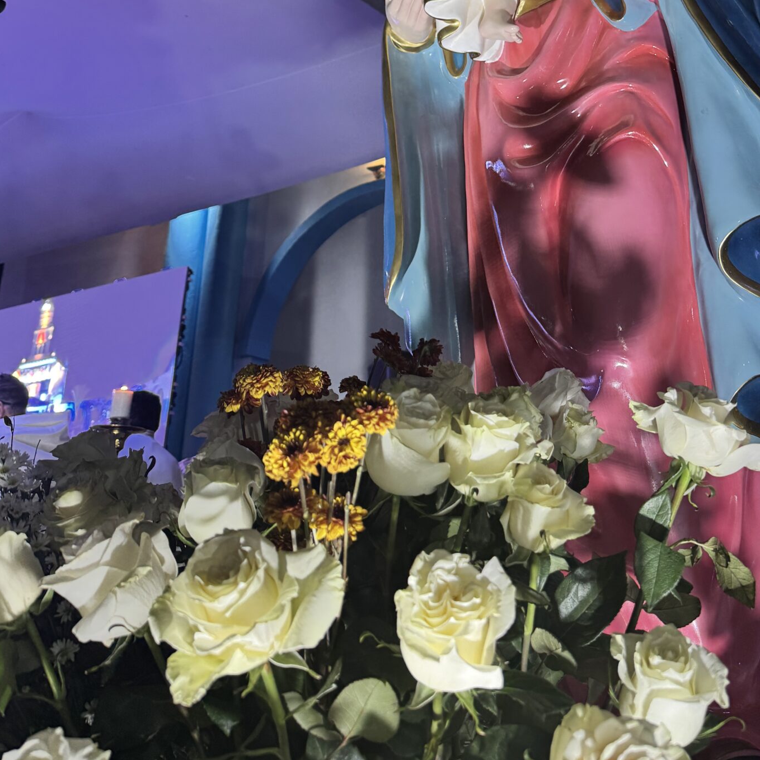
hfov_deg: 41.7
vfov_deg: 39.9
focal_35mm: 40
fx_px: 994
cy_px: 134
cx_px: 456
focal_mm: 6.76
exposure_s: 1/120
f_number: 1.78
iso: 200
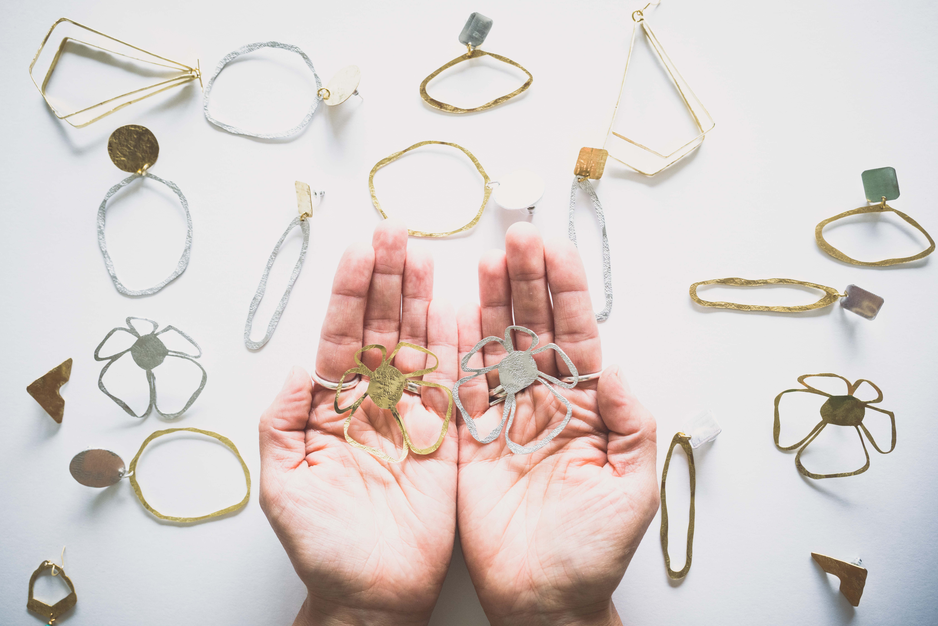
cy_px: 313
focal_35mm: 34
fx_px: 899
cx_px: 469
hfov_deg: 55.1
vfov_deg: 38.4
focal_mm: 34.5
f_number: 5.6
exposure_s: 1/400
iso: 1000
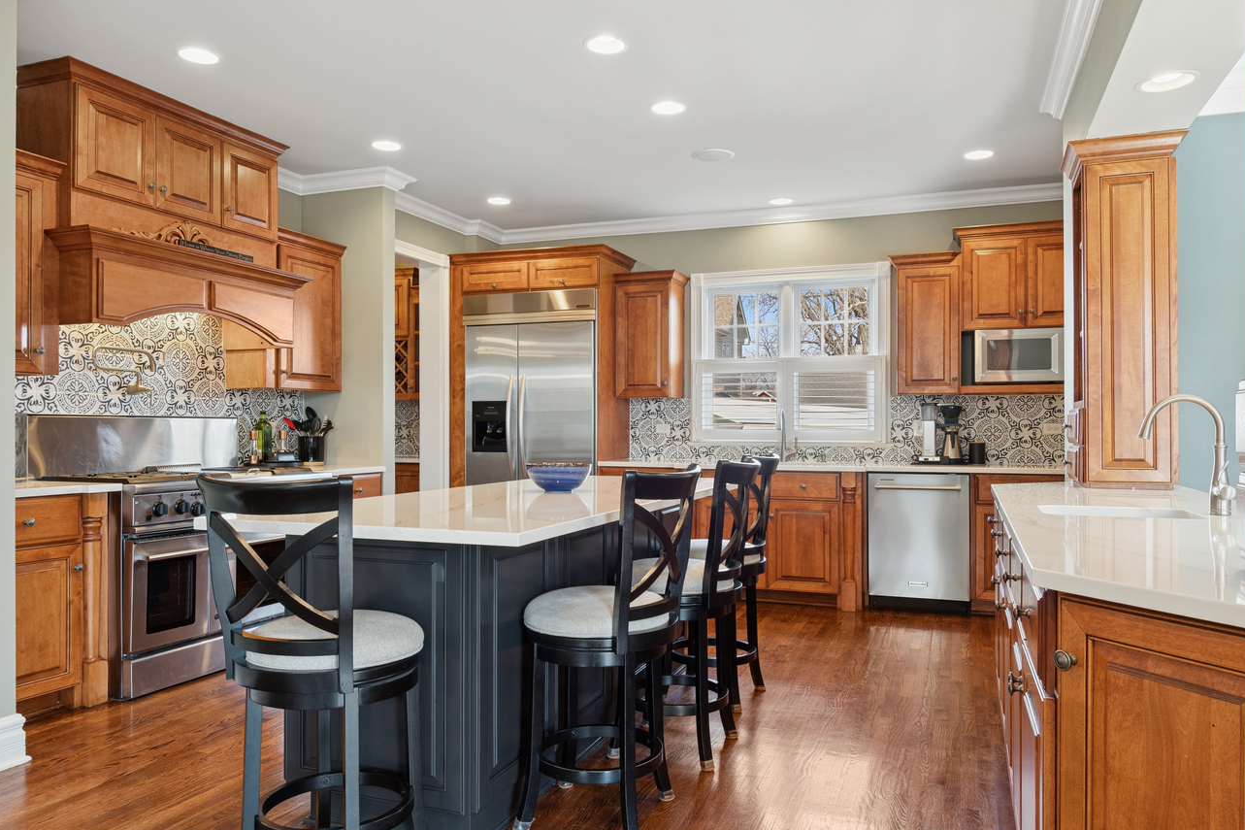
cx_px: 612
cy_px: 430
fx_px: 852
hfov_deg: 72.3
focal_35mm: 25
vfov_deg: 51.9
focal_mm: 13
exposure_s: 1/8
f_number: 8
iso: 320
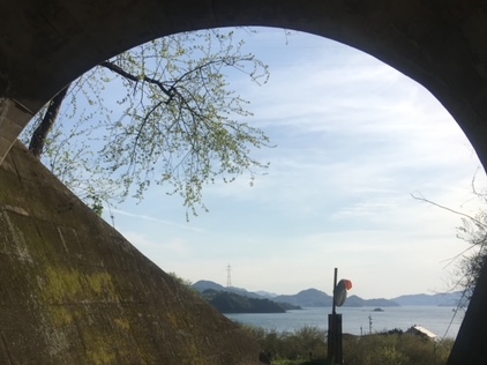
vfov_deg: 32.4
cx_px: 186
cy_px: 262
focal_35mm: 44
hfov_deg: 42.7
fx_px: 619
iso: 25
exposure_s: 1/3497
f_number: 2.2
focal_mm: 4.15
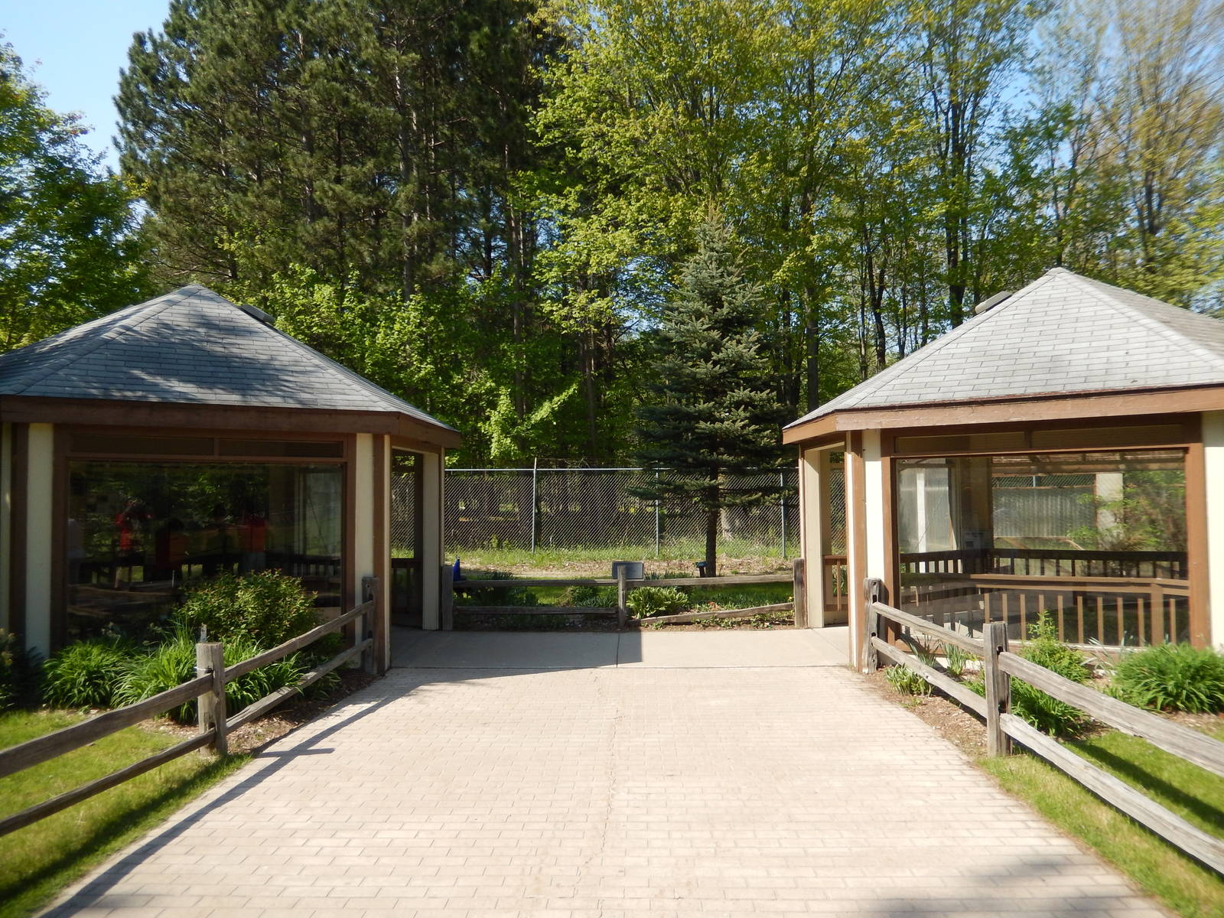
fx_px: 884
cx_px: 612
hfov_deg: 69.4
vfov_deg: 54.9
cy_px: 459
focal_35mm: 25
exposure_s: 1/800
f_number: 3.4
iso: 125
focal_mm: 4.5
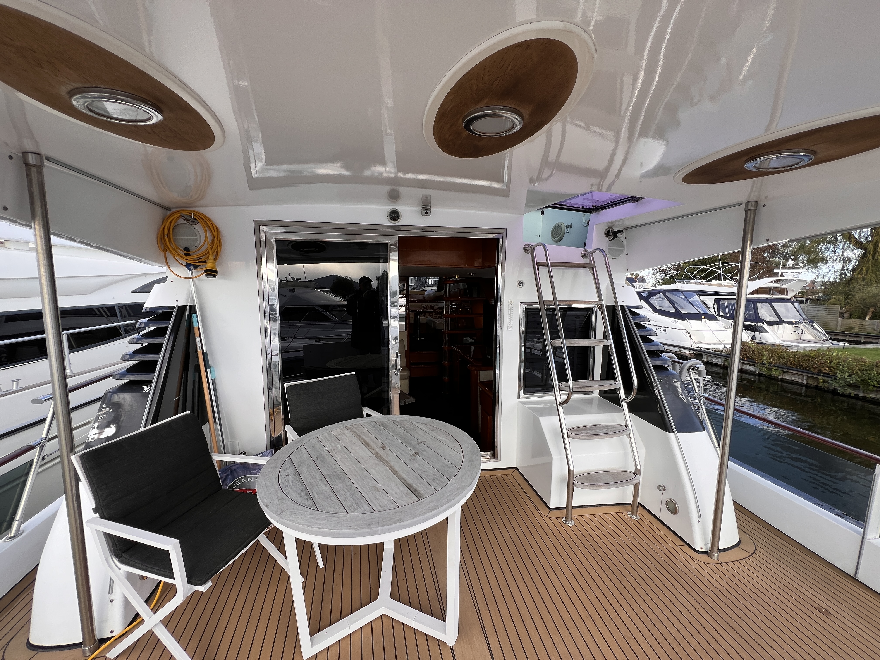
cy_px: 330
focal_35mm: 13
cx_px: 440
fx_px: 330
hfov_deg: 106.2
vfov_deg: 89.9
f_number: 1.8
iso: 32
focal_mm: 1.57
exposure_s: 1/292
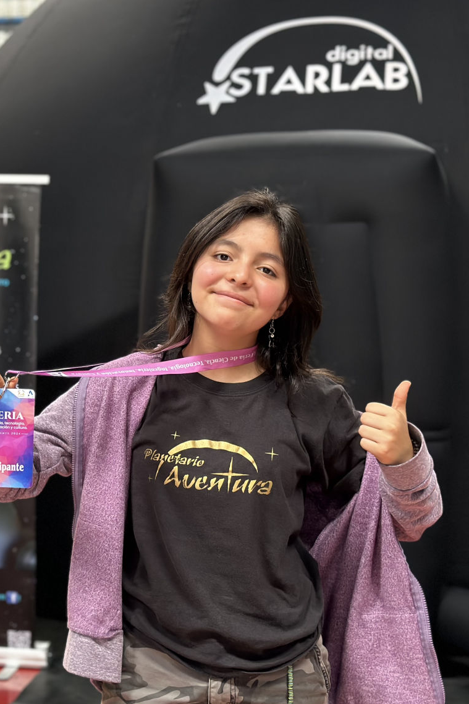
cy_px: 354
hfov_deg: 20.1
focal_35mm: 67
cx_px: 90
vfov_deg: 30.1
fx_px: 1310
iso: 160
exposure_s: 1/60
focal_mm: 6.86
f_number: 1.78
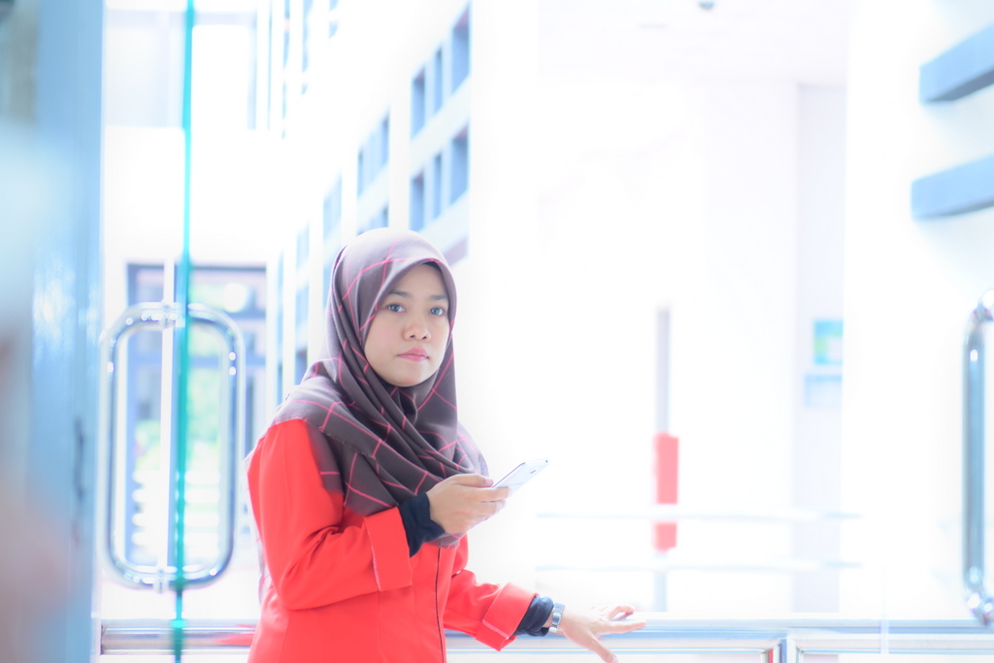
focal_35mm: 105
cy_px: 332
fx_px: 2899
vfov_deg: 13.0
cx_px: 497
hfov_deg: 19.5
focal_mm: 70
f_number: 2.8
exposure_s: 1/125
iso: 800
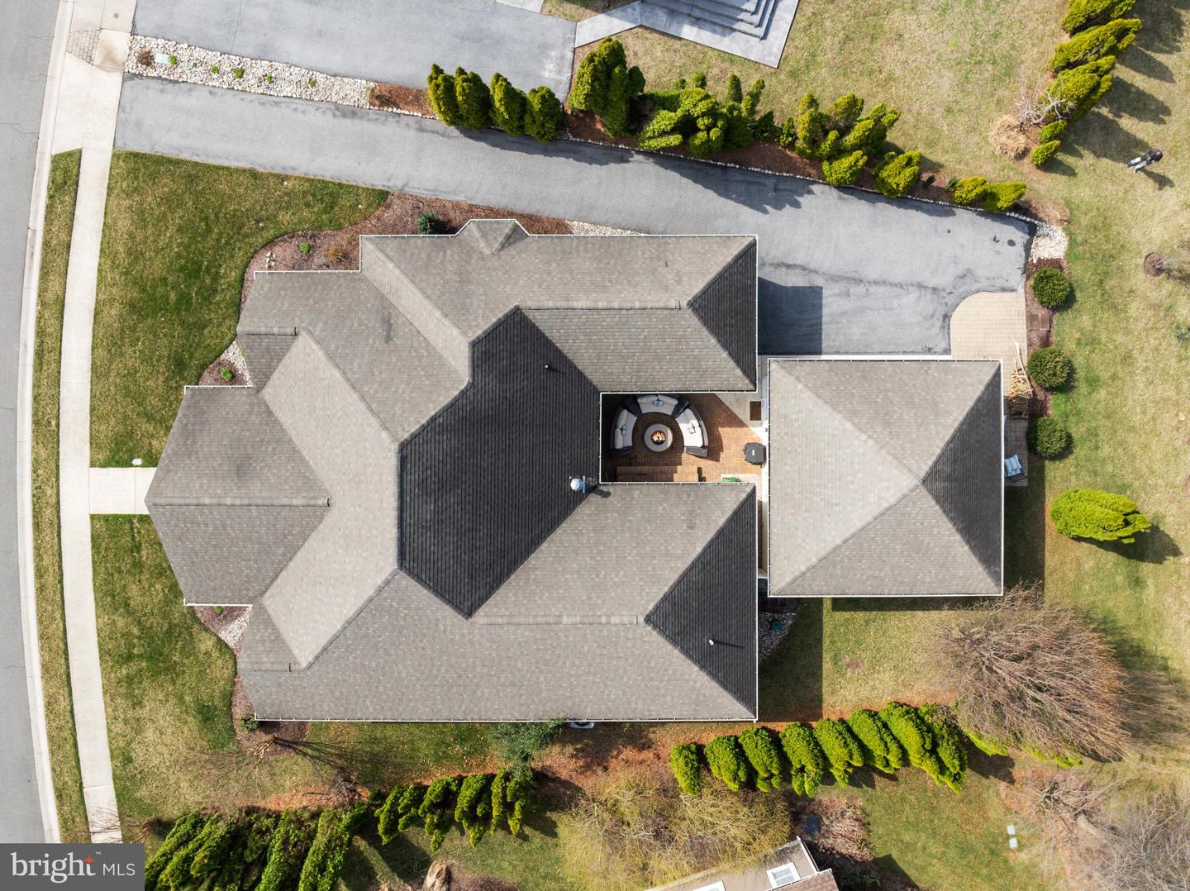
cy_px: 446
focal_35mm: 24
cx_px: 595
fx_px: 825
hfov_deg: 71.6
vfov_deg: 56.8
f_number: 2.8
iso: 100
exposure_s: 1/800
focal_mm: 12.29
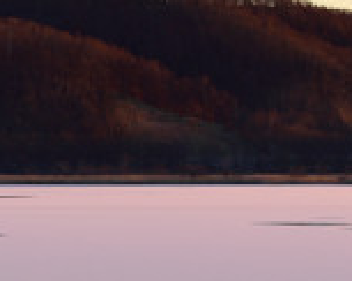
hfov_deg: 6.0
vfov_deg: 4.9
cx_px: -373
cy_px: 360
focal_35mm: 314
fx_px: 3267
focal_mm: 50
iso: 100
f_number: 8
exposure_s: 1/100
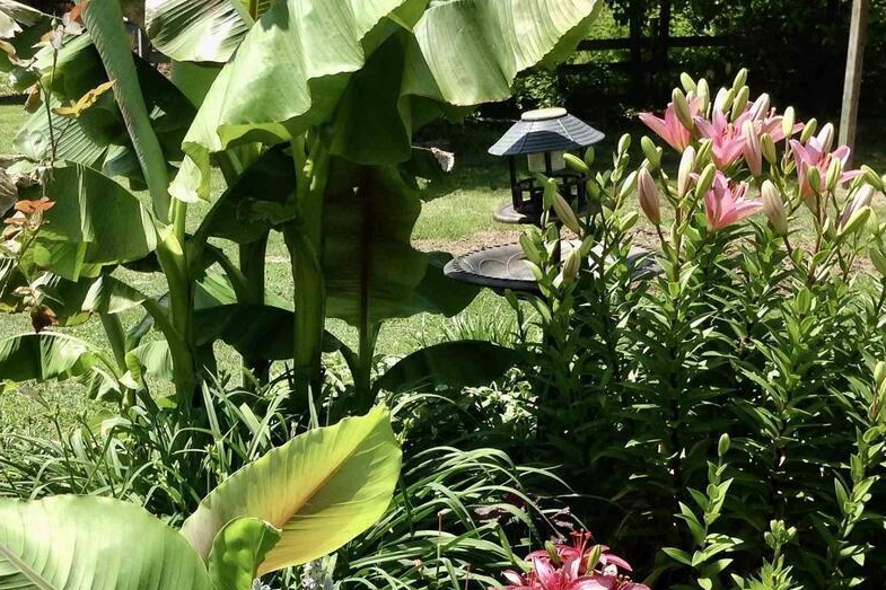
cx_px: 312
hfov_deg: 31.7
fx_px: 1550
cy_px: 464
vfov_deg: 21.3
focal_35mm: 63
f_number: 2.4
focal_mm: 4.12
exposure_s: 1/847
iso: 50
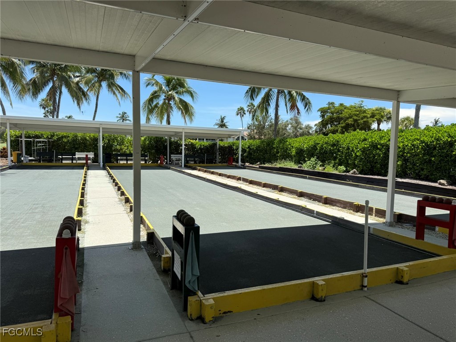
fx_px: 316
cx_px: 228
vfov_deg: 56.8
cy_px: 171
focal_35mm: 24
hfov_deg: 71.6
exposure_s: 1/3584
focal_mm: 6.76
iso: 80
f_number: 1.78
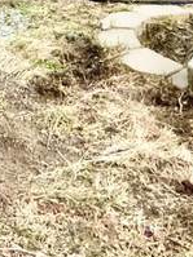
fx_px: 767
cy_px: -127
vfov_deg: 17.2
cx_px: -140
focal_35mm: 103
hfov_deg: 13.1
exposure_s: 1/24
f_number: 2.2
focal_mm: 2.22
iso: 400
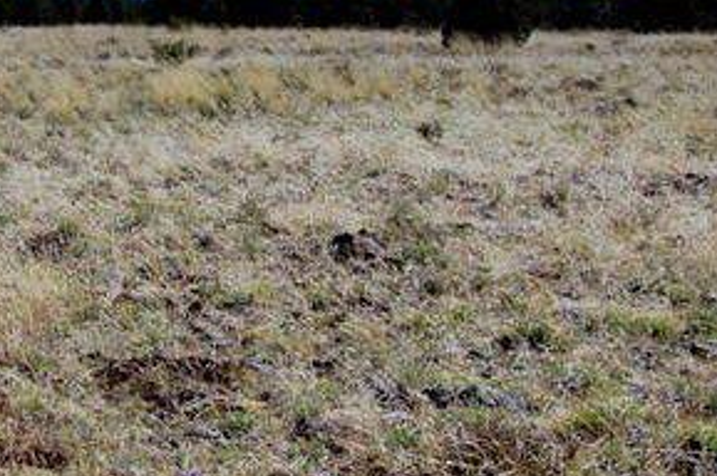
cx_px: 22
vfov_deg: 14.2
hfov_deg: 20.8
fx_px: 1898
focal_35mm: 95
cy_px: 40
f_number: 10
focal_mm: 23
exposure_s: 1/400
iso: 200
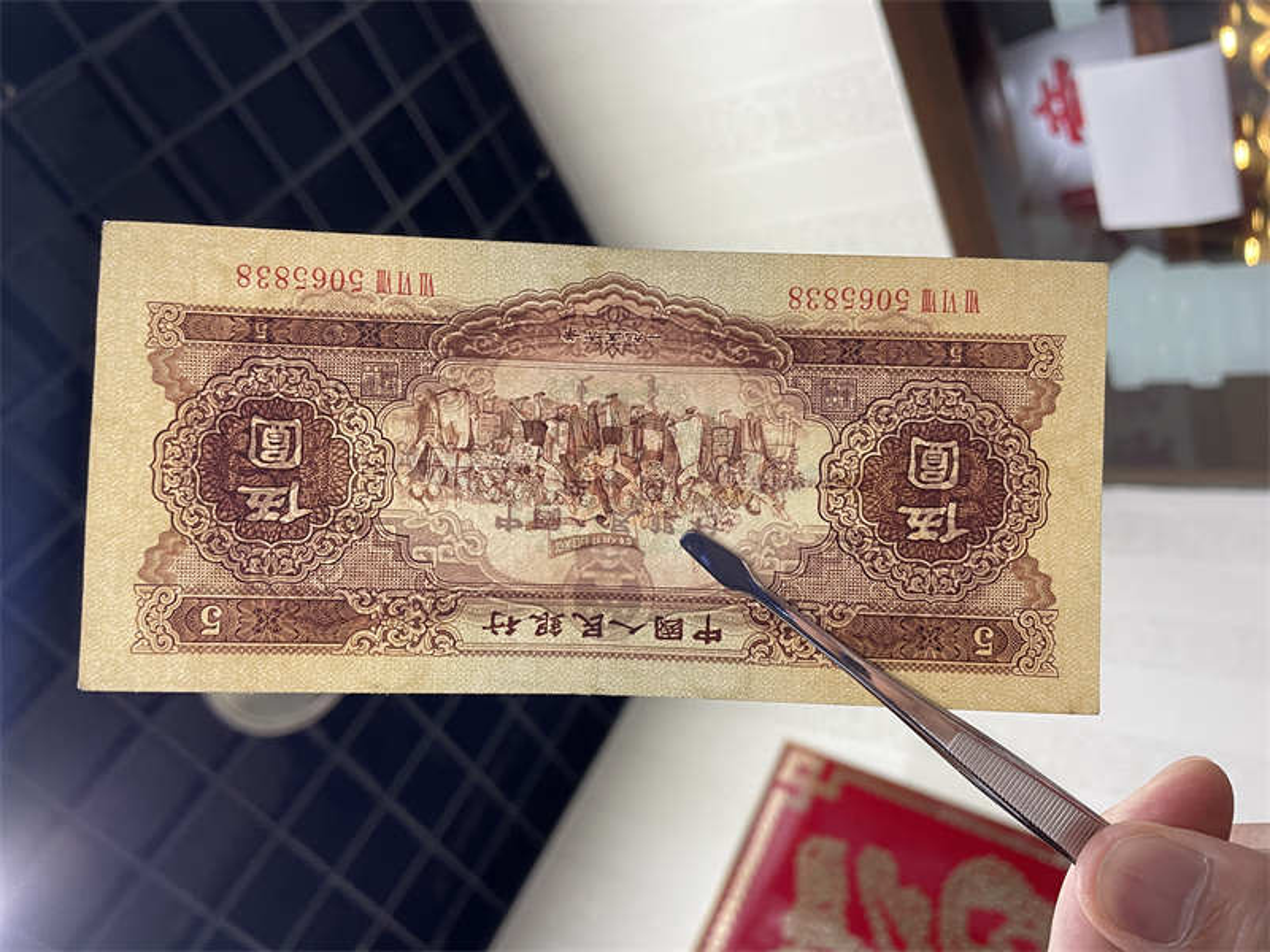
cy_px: 476
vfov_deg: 53.1
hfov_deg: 67.3
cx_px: 635
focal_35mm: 26
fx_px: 954
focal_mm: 4.2
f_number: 1.6
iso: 125
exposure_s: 1/50
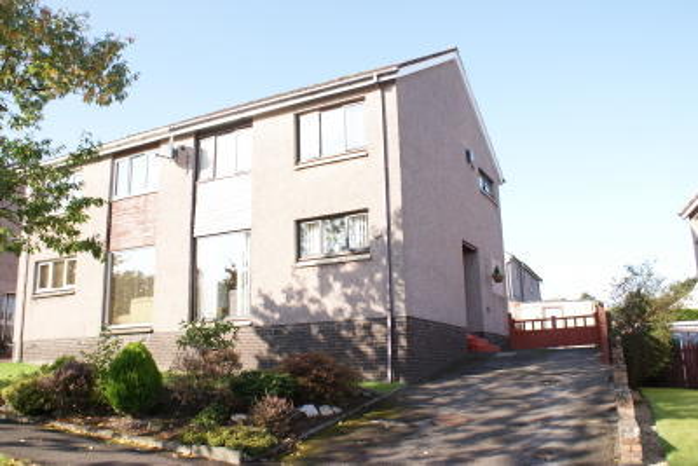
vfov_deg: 43.6
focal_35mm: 30
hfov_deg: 61.9
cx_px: 349
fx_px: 582
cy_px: 233
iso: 100
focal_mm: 20
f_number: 5.6
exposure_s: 1/125
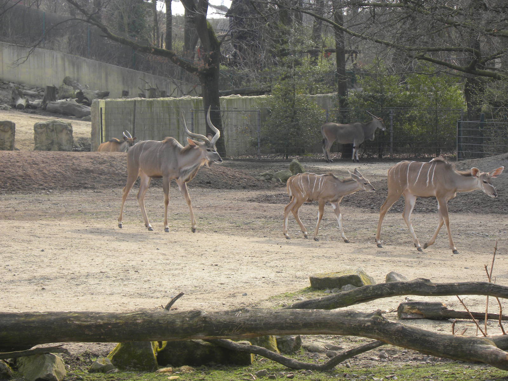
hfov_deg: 10.7
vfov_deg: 8.1
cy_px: 190
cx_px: 254
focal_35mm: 184
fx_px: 2700
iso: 64
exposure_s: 1/135
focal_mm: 32.7
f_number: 4.5
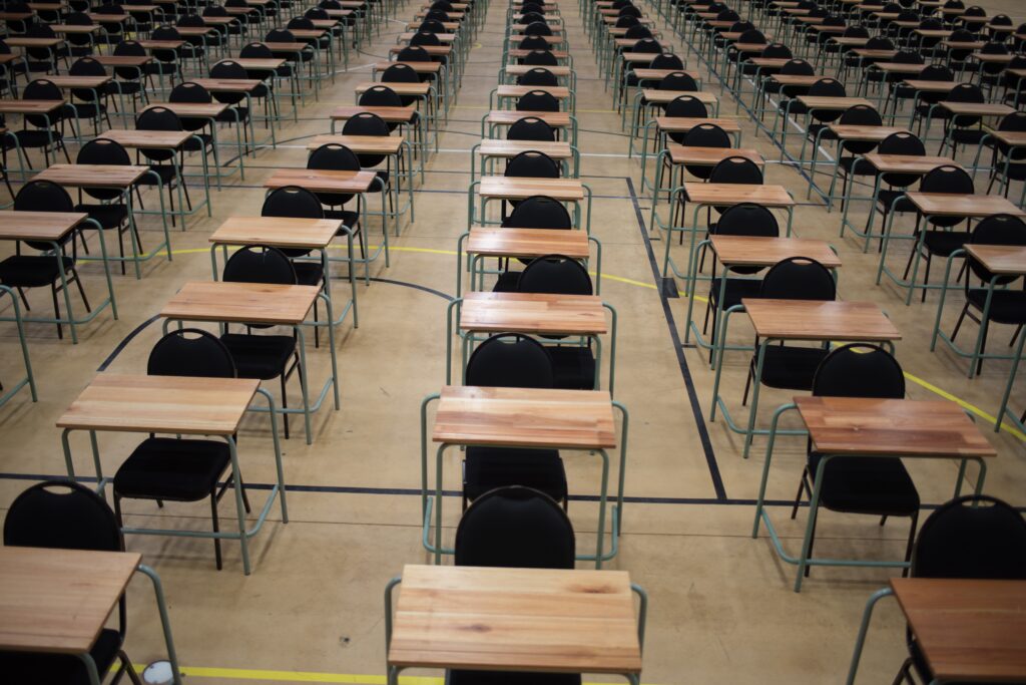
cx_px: 513
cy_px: 342
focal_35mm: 35
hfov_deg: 54.4
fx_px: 998
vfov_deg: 37.9
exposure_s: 1/60
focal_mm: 35
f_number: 1.8
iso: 125
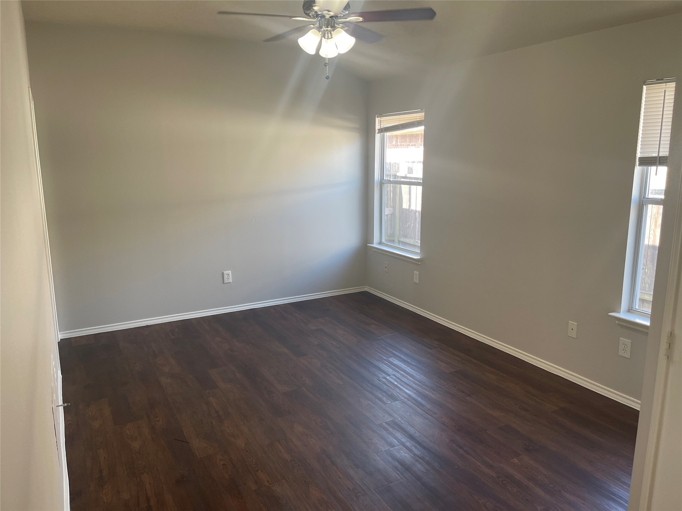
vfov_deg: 53.1
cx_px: 341
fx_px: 512
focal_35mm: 26
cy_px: 256
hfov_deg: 67.3
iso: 80
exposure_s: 1/60
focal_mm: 5.1
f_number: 1.6
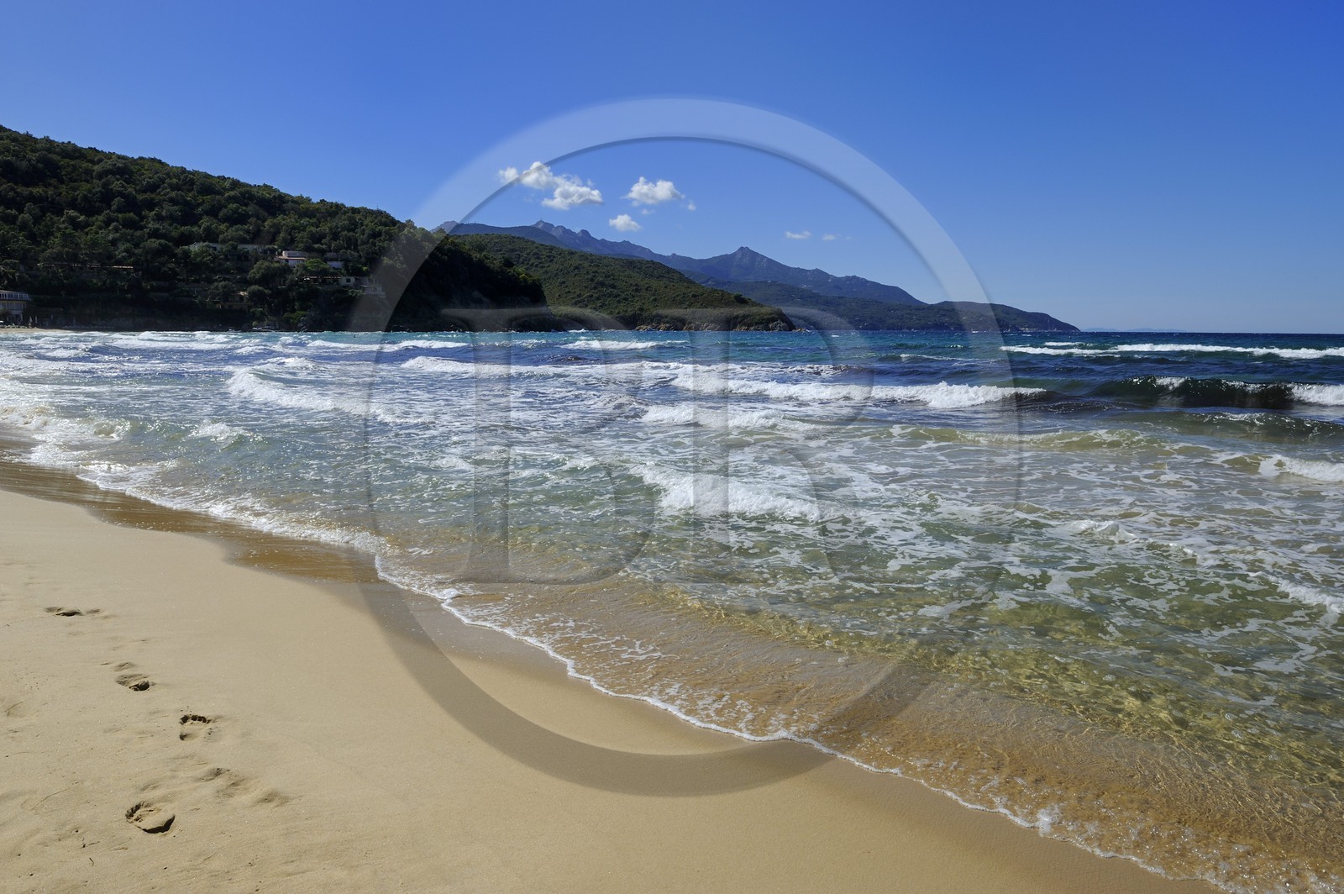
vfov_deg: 53.1
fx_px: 895
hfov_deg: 73.8
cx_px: 672
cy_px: 447
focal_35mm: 24
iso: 200
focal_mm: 24
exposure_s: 1/160
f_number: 18
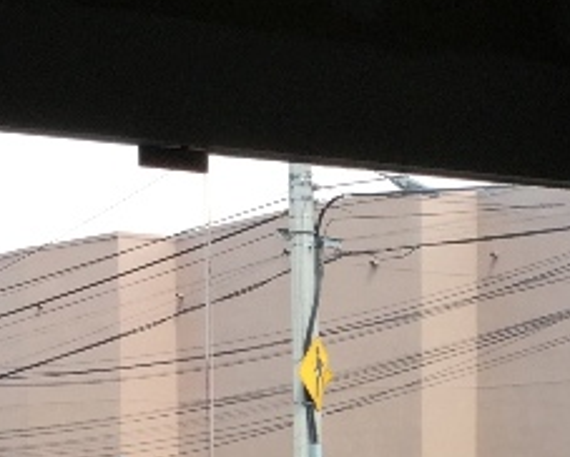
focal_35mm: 142
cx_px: 686
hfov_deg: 13.2
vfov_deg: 10.5
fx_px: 2398
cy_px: 708
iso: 25
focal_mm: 3.3
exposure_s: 1/237
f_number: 2.4
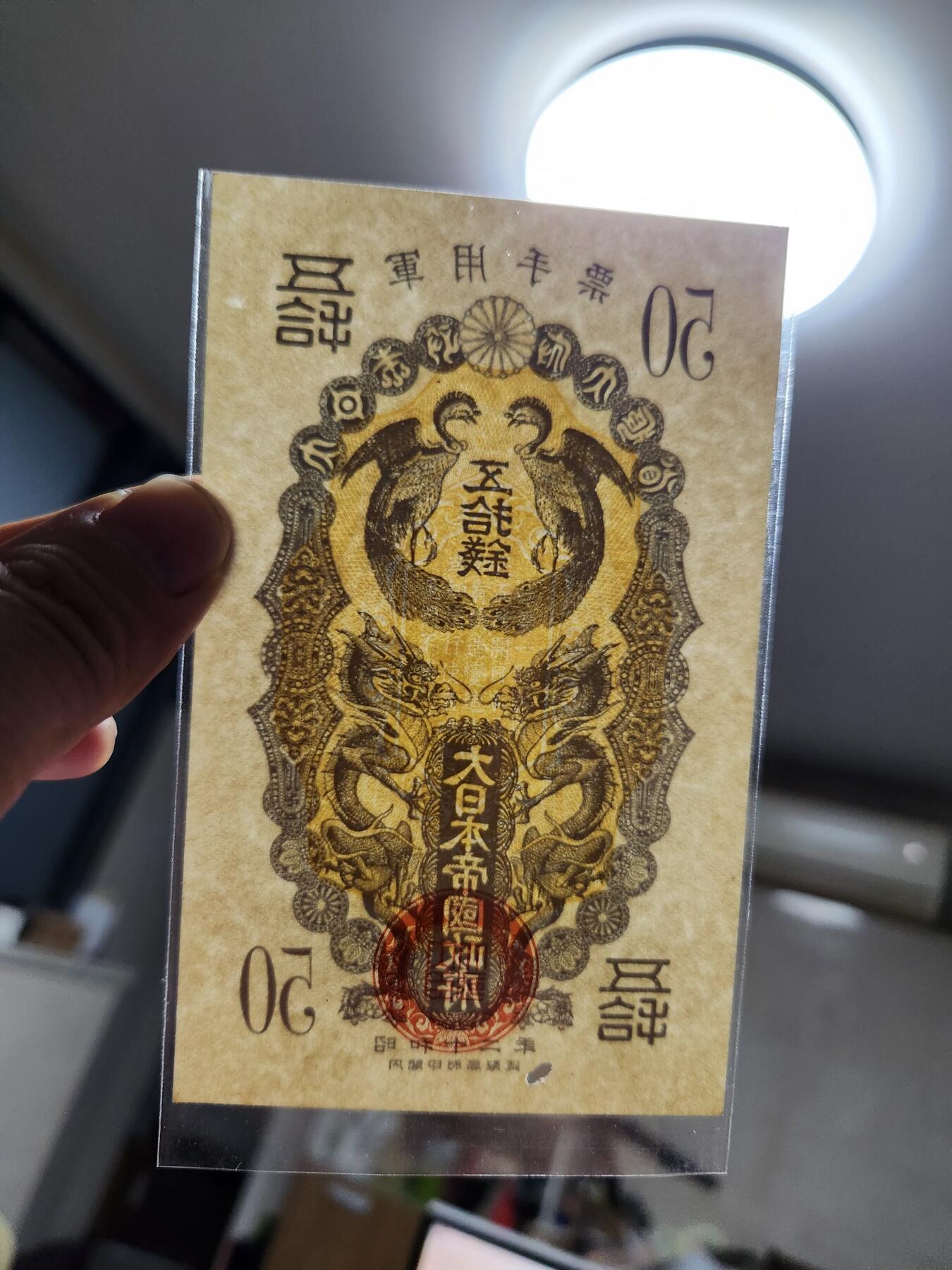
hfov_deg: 58.9
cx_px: 476
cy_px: 635
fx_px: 843
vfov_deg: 73.9
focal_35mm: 23
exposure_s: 1/100
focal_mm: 5.4
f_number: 1.8
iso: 500
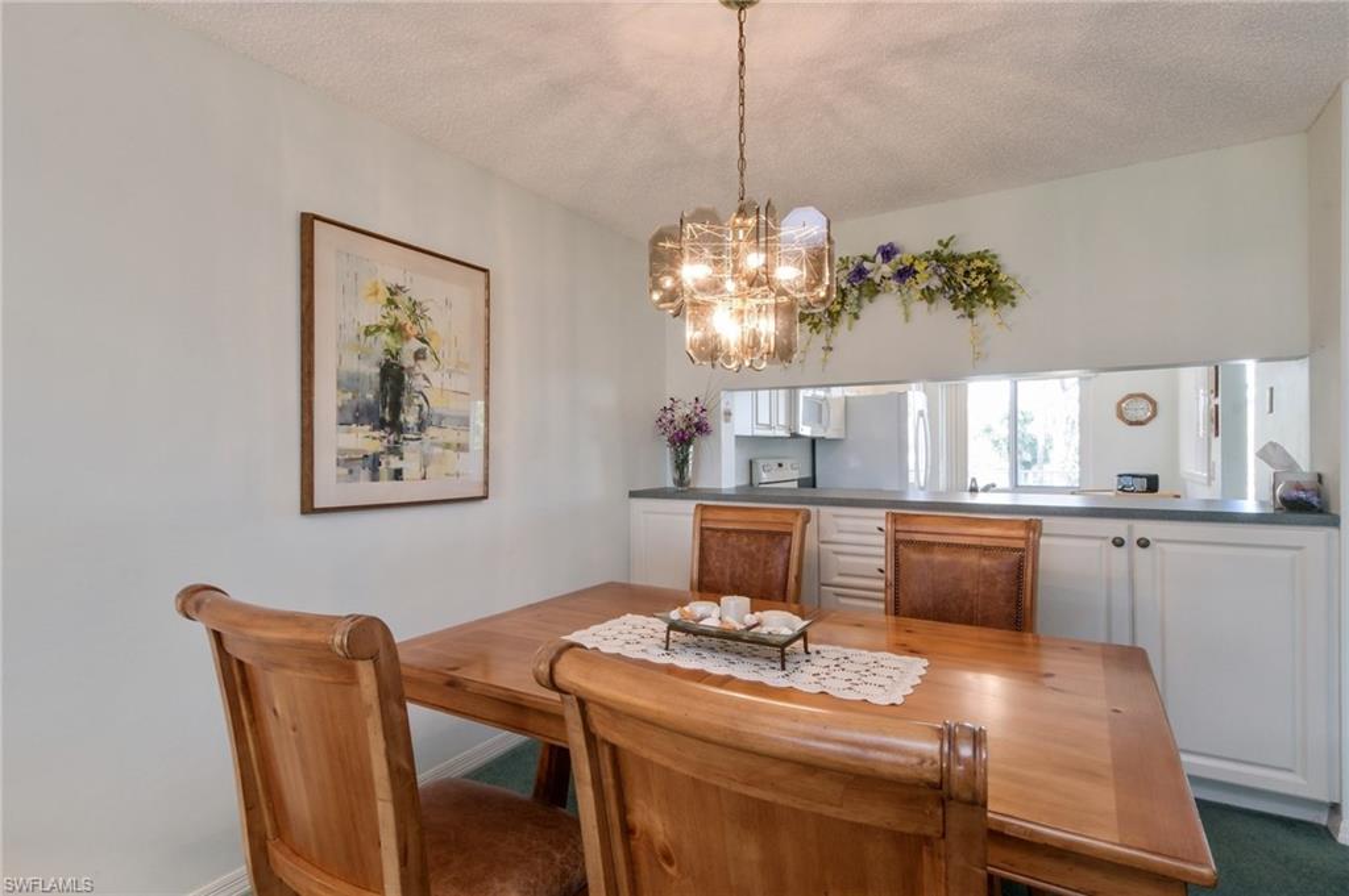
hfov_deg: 100.4
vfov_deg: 77.2
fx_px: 562
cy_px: 448
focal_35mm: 15
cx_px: 674
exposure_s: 1/3
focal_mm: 10
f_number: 11
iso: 200
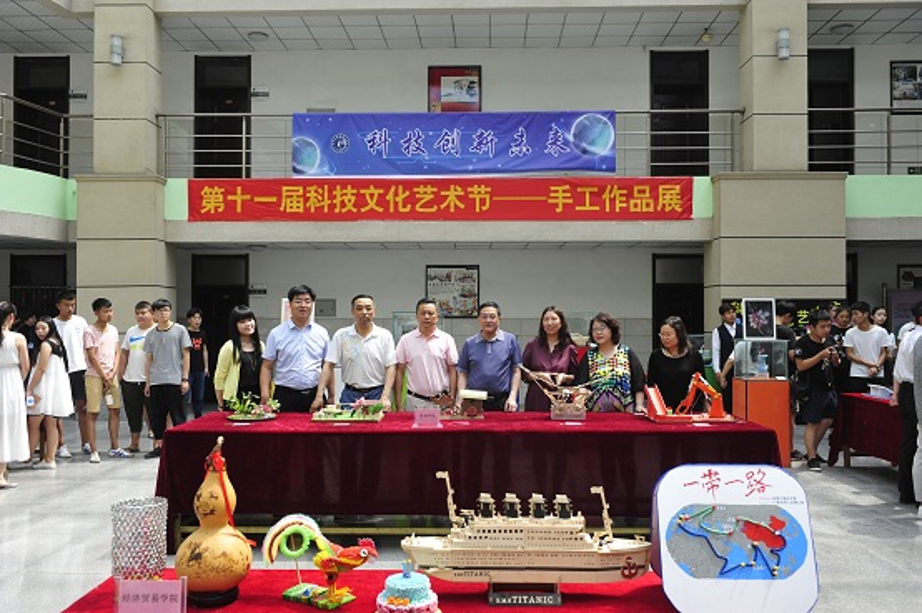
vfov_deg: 41.0
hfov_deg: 58.8
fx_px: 819
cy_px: 306
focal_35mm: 32
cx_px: 461
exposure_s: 1/100
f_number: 5.6
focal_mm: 32
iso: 200
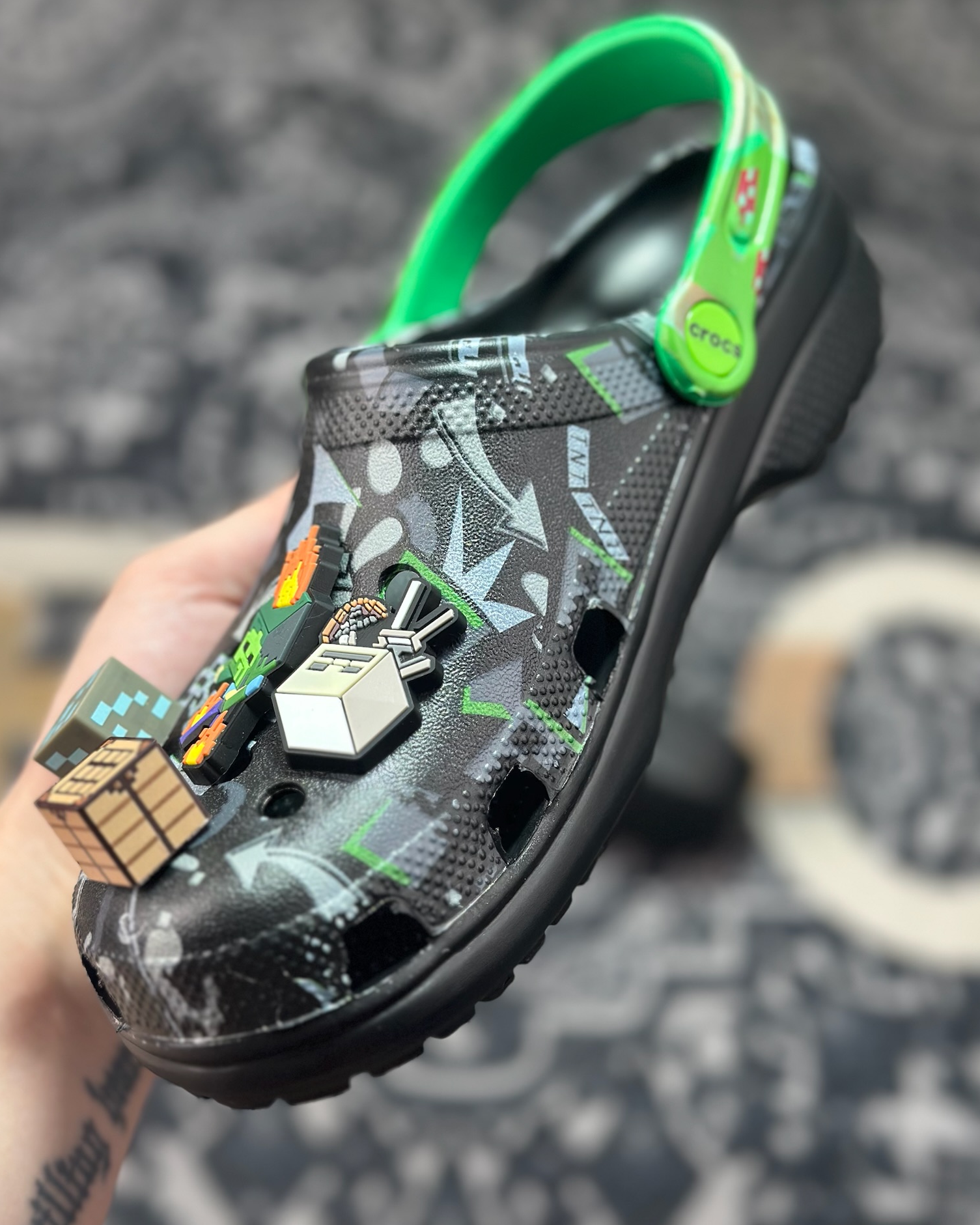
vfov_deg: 36.6
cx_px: 483
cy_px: 560
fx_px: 1849
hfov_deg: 29.7
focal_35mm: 51
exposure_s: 1/382
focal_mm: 6.86
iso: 80
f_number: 1.78
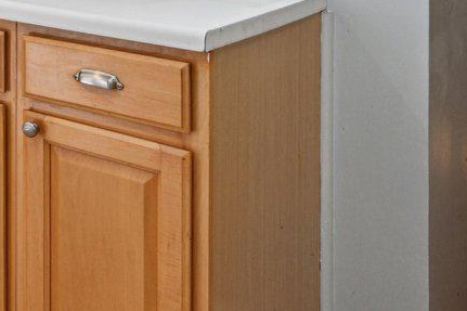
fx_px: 985
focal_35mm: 76
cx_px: -382
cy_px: -184
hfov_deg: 19.5
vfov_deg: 16.1
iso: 400
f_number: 8
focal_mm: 16
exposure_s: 1/60
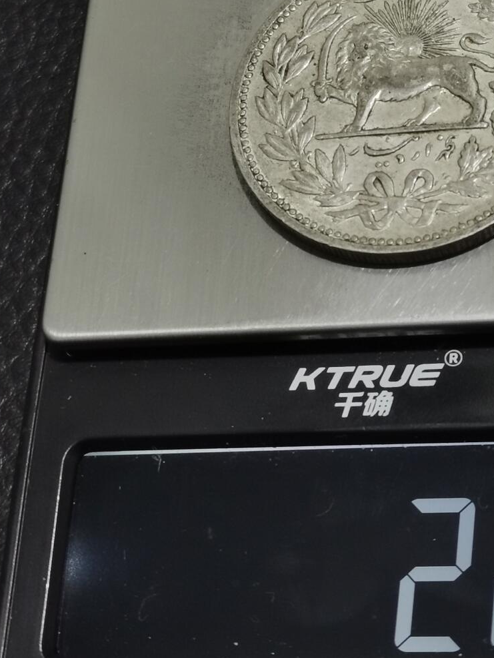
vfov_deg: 19.0
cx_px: 377
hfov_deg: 14.4
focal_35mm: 102
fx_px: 1941
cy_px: 93
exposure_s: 1/100
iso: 80
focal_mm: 5.58
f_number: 1.8
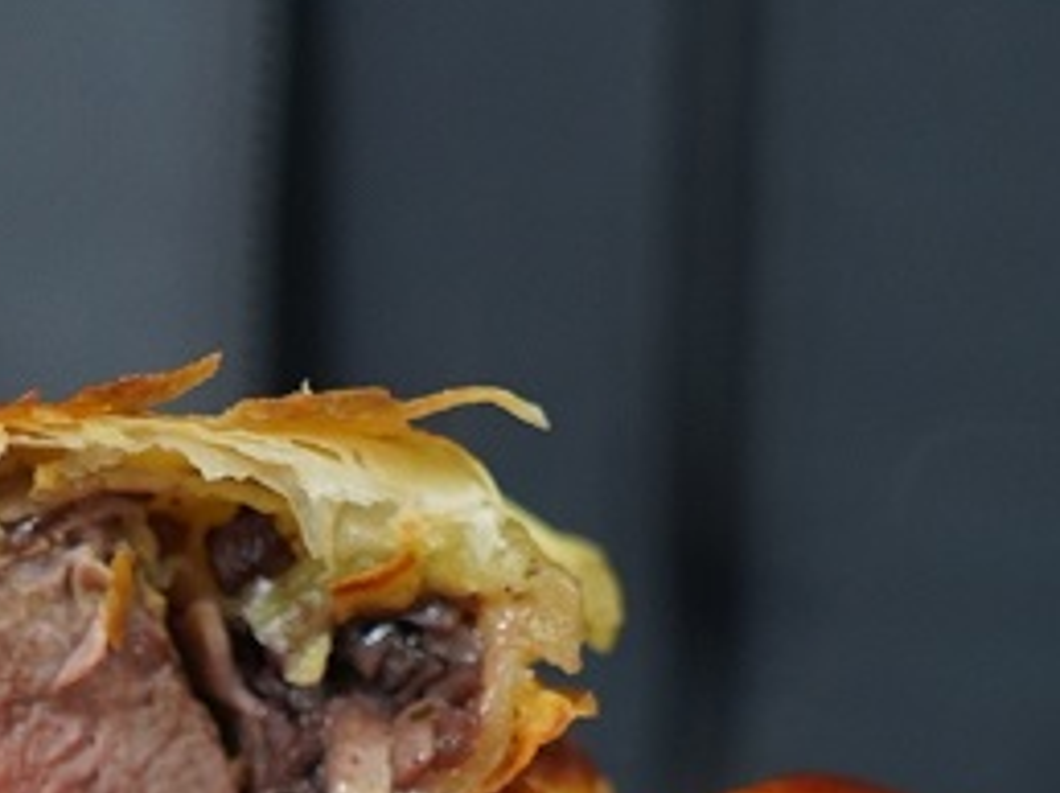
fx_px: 4279
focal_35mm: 140
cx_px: 33
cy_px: 1081
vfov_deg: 10.3
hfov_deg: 13.9
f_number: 4
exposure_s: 1/160
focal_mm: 25
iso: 800
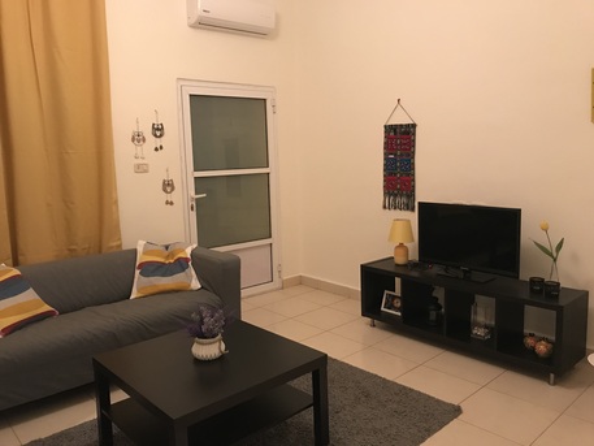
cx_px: 297
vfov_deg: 49.8
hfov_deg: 63.4
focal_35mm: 28
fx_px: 481
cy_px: 223
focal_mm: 3.99
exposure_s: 1/7
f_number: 1.8
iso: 80
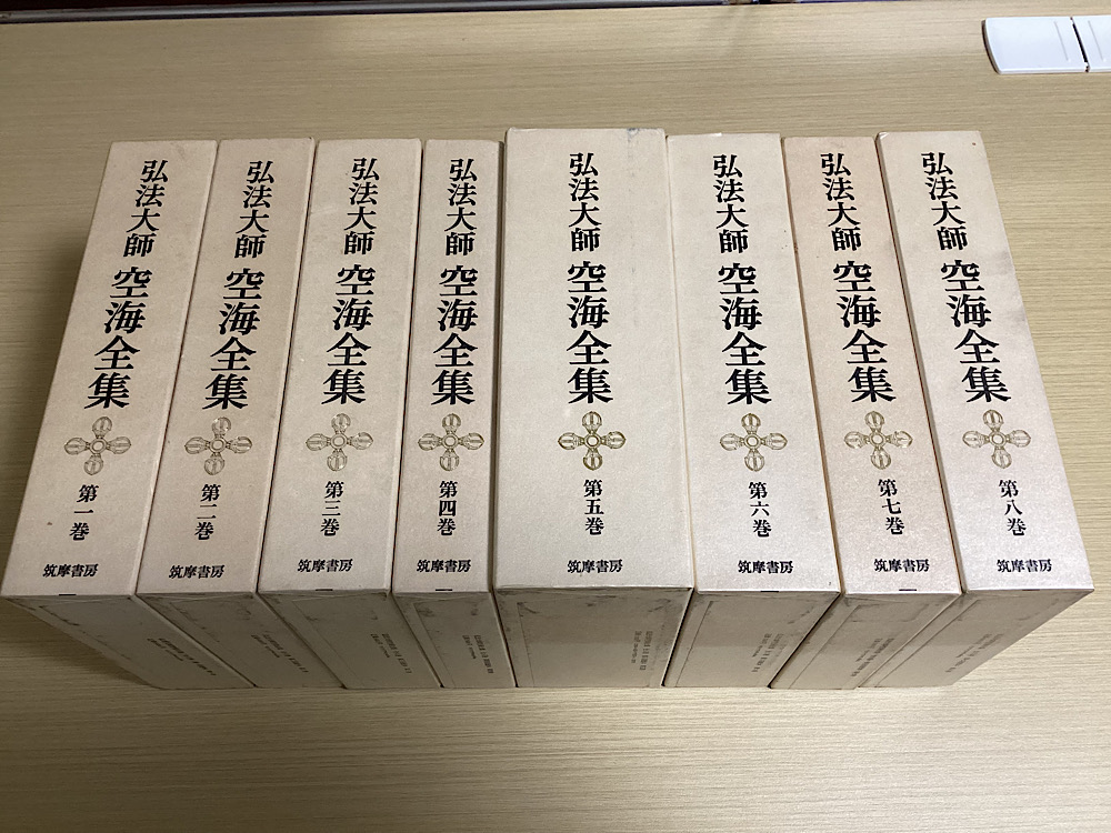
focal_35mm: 31
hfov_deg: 58.4
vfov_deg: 45.4
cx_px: 556
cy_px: 416
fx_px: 995
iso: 200
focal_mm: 3.3
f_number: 2.4
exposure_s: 1/50
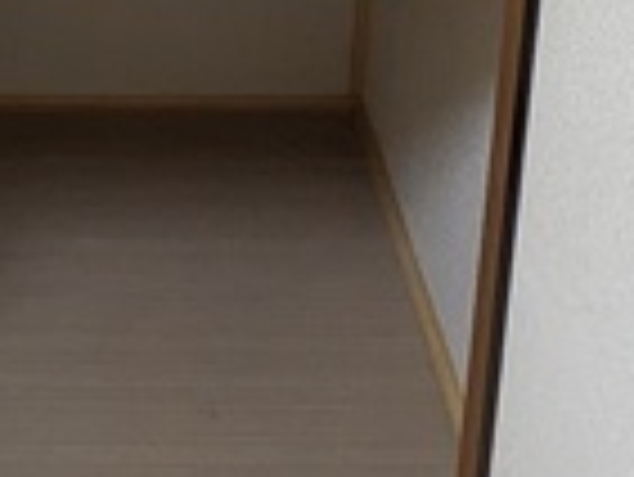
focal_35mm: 95
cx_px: -20
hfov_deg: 19.9
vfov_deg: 13.6
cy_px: -446
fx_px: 1741
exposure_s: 1/60
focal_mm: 1.83
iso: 340
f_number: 2.2
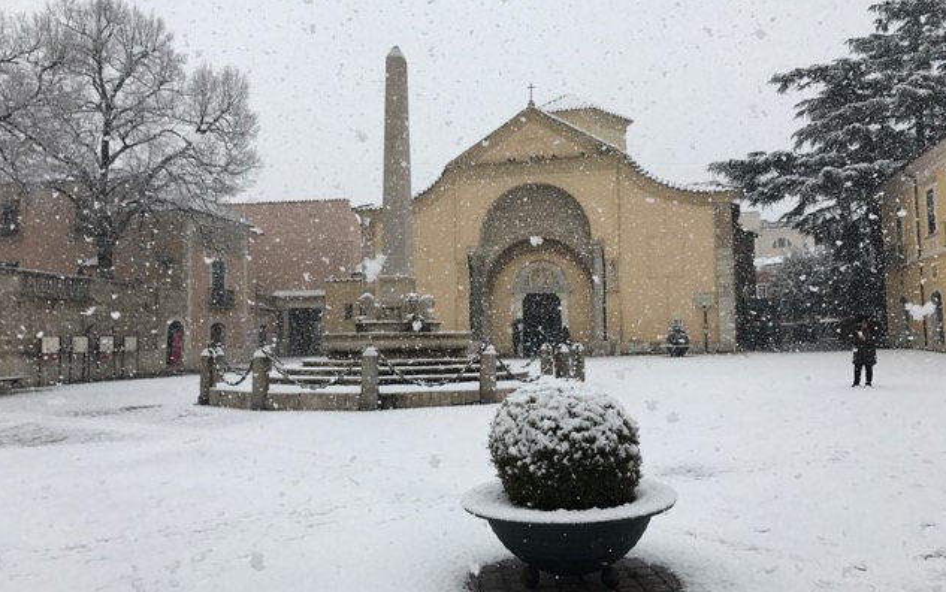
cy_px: 283
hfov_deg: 62.9
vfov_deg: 41.9
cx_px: 474
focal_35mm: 30
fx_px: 774
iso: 20
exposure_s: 1/760
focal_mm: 3.99
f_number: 1.8
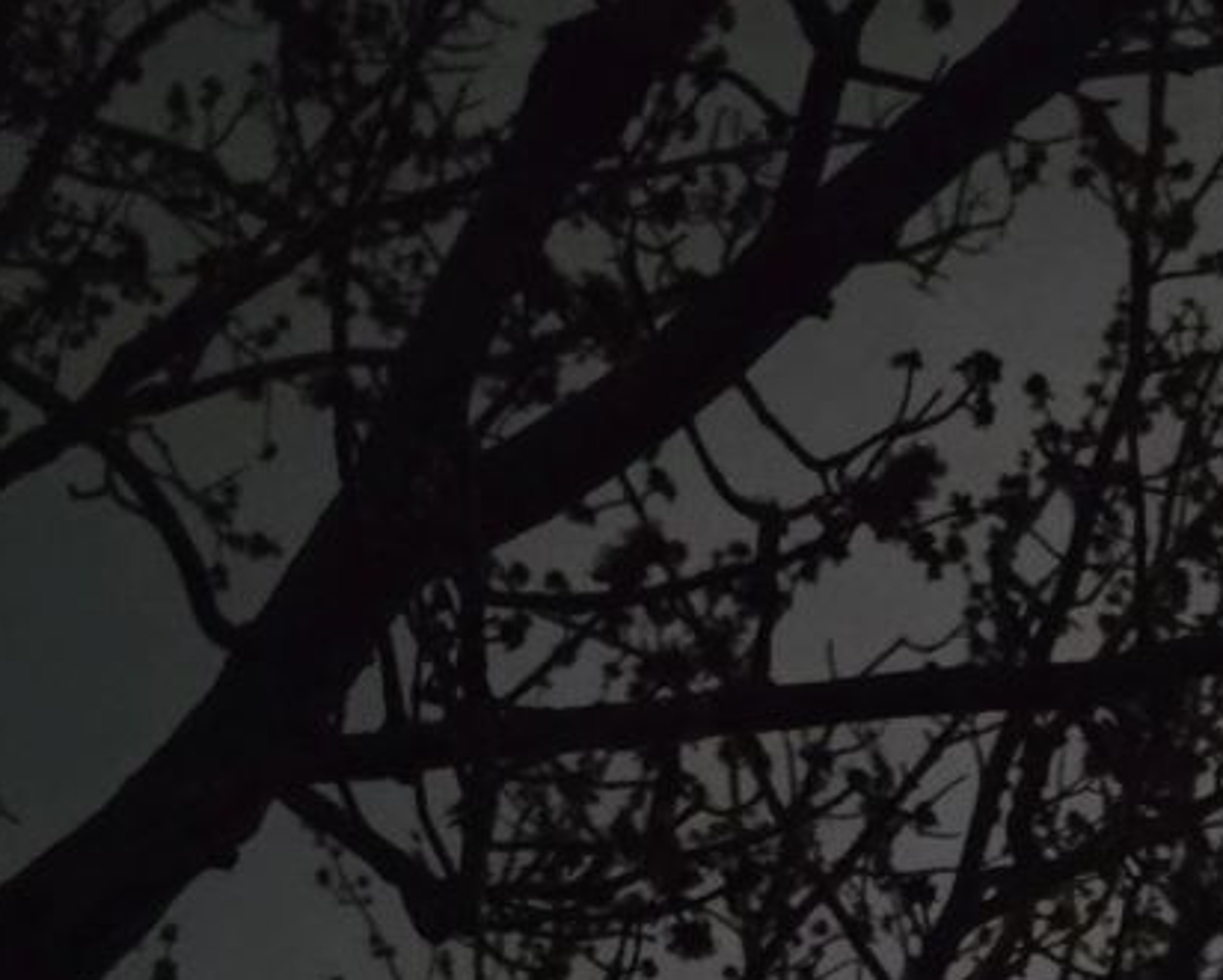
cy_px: 1987
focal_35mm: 109
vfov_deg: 12.4
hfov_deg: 16.7
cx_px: 1573
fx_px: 3947
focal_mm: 6.5
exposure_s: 1/15
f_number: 1.4
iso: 4000
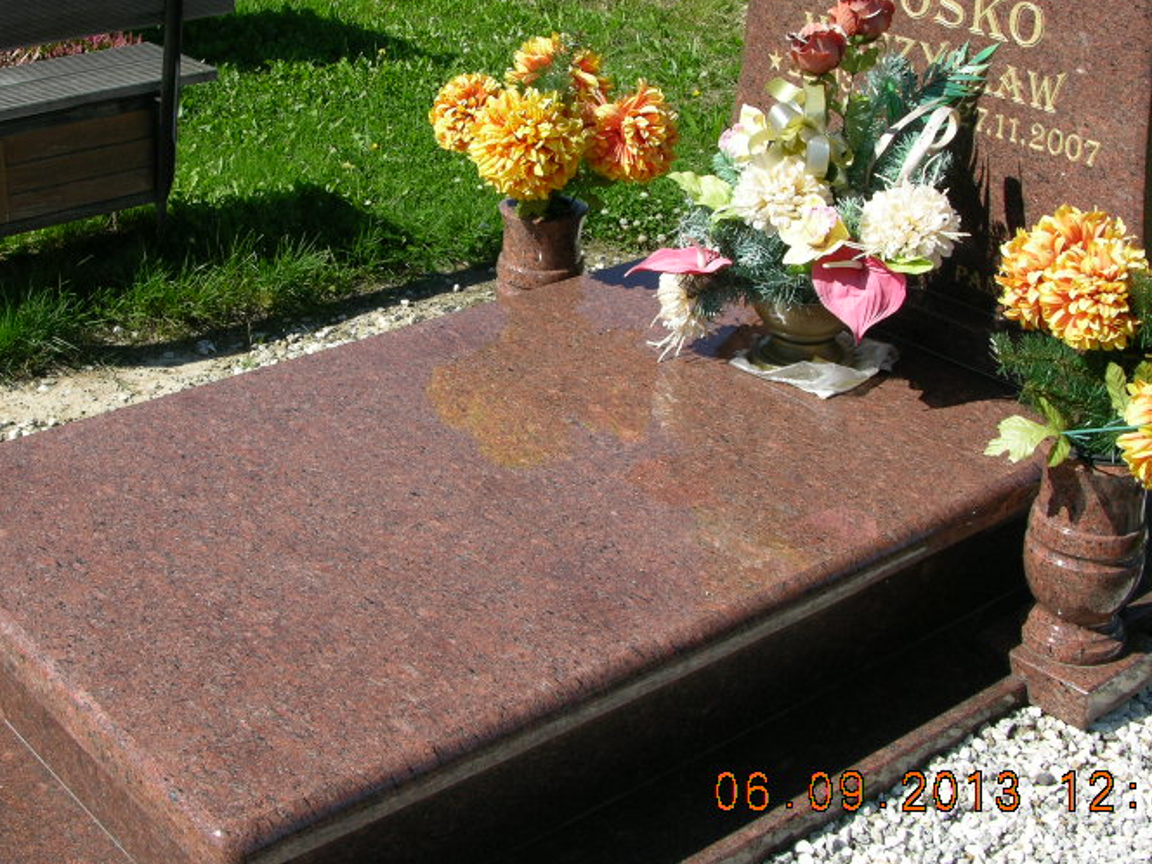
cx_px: 458
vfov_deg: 26.8
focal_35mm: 54
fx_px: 1797
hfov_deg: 35.4
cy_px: 265
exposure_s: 1/240
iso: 50
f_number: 5.6
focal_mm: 8.9
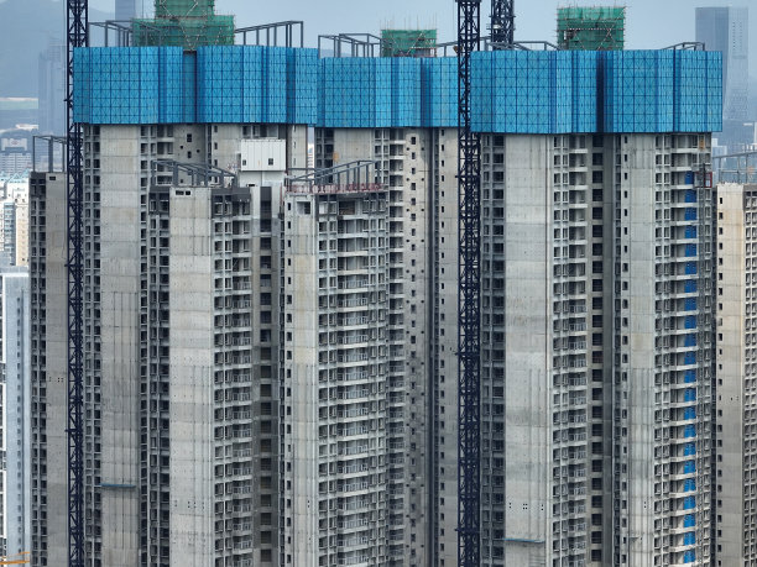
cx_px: 378
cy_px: 284
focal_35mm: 161
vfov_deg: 9.2
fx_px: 3521
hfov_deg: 12.3
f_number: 4.4
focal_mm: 29.85
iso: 100
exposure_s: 1/50
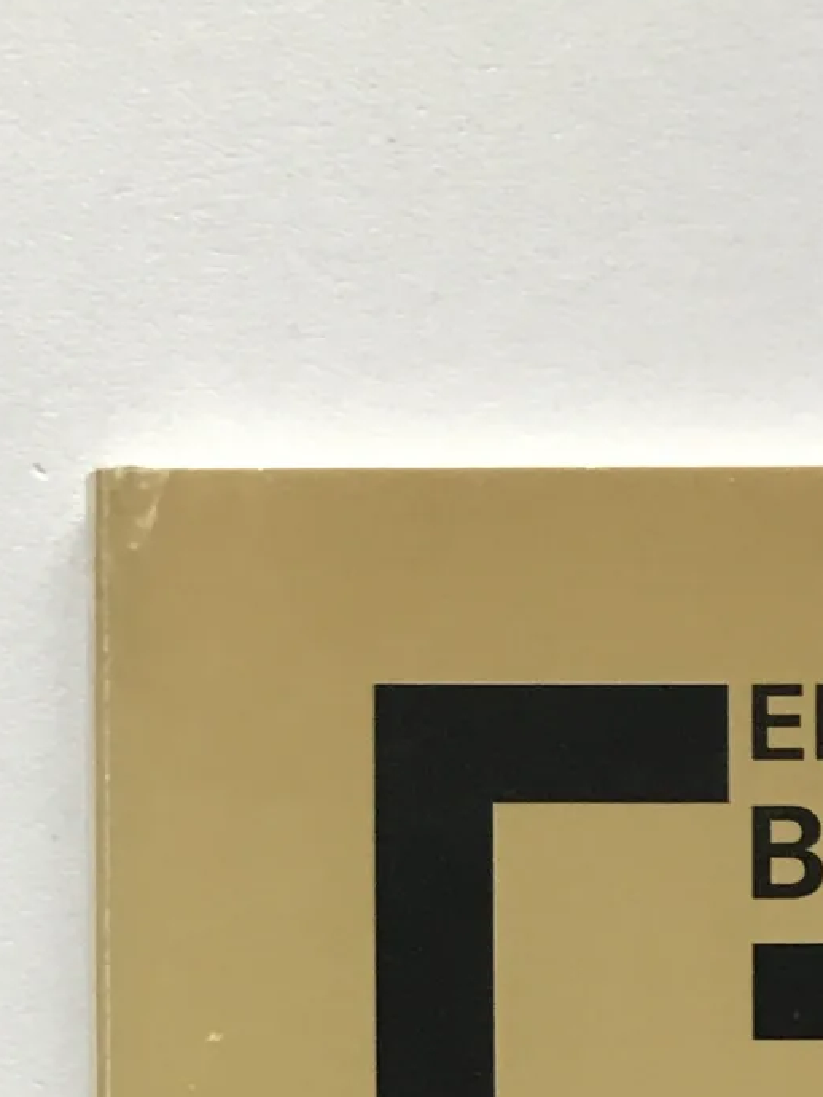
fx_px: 3296
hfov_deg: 13.9
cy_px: 1646
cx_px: 888
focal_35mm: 104
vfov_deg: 17.1
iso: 20
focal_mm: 3.99
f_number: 1.8
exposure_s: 1/33
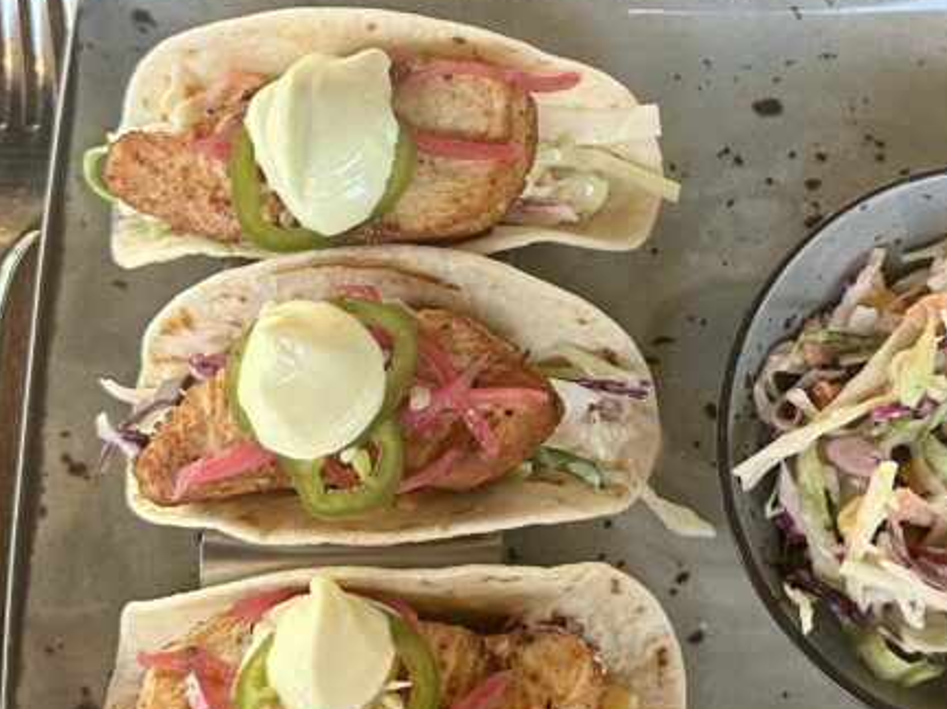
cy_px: 213
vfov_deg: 25.5
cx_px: 699
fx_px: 1559
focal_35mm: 57
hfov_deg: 33.2
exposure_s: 1/60
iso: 250
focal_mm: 6.86
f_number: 1.78
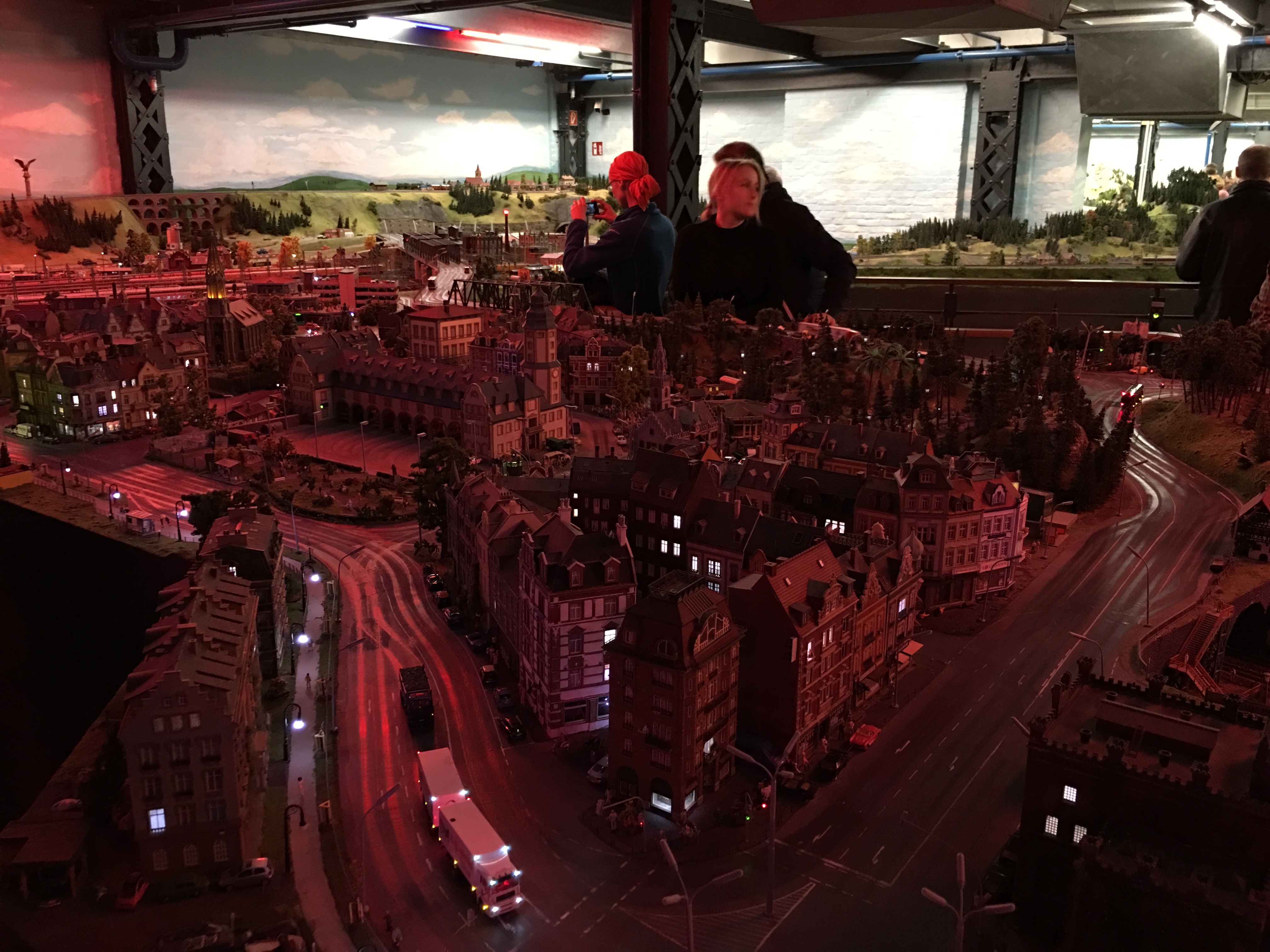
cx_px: 635
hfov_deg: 61.7
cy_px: 476
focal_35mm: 29
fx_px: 1064
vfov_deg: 48.2
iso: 100
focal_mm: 4.15
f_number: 2.2
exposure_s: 1/4
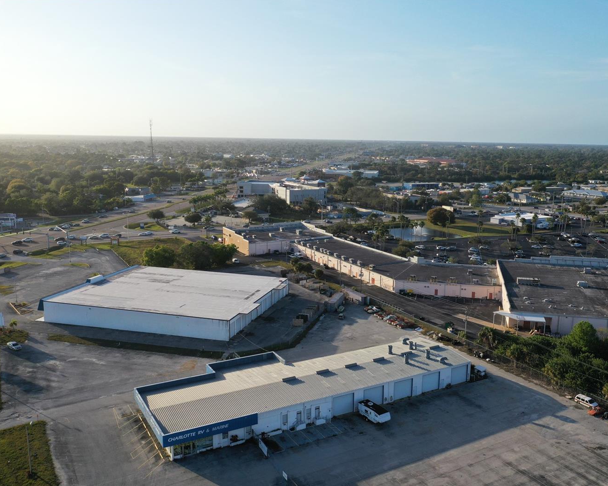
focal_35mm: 32
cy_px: 244
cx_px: 346
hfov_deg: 55.5
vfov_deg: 45.8
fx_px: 576
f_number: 5
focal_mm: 10.26
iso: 100
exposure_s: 1/320
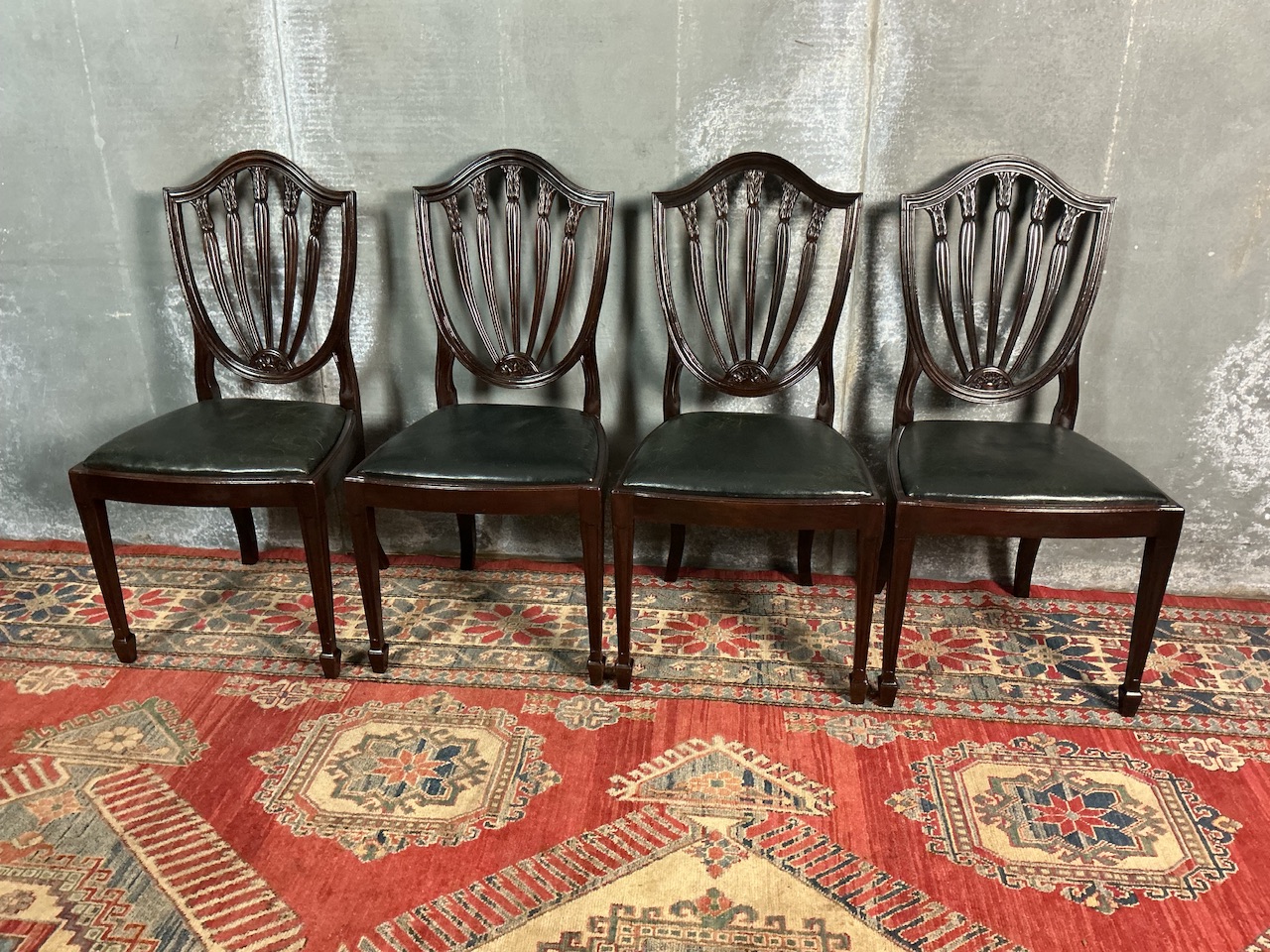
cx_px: 635
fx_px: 1064
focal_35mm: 29
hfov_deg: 61.7
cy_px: 476
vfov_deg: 48.2
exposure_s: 1/50
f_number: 1.8
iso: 250
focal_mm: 3
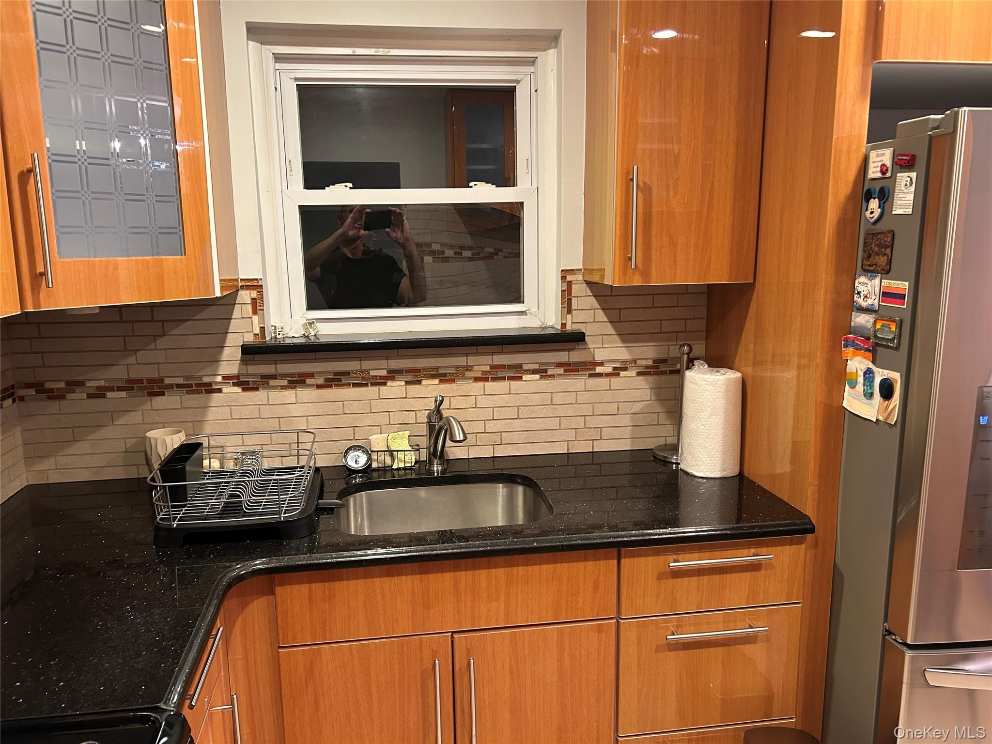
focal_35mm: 26
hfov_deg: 67.3
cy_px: 372
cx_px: 496
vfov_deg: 53.1
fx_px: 745
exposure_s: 1/60
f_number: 1.5
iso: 250
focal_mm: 5.7
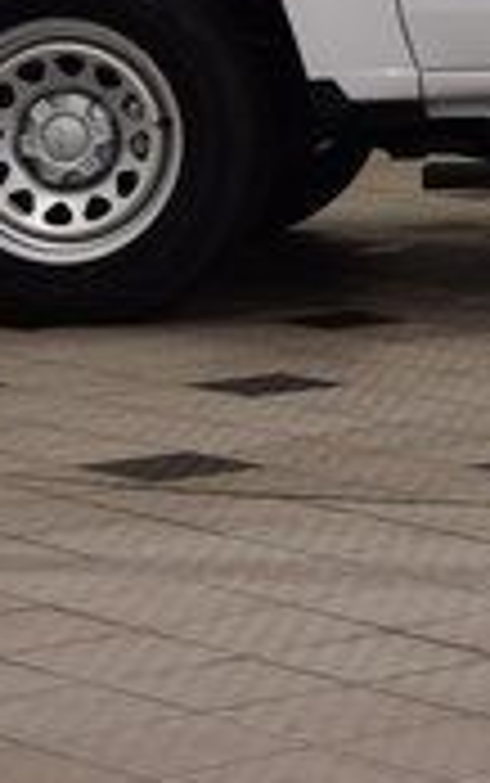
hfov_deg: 7.2
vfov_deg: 11.8
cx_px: 1025
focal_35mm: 174
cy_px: -115
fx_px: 3709
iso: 400
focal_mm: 31
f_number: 7.1
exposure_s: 1/40
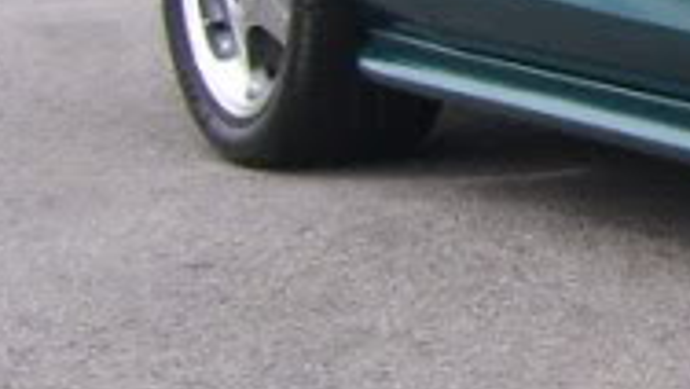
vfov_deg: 5.5
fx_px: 4009
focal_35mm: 219
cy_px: -165
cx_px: 1501
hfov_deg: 9.1
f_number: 4.8
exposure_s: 1/750
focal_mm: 6
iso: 80
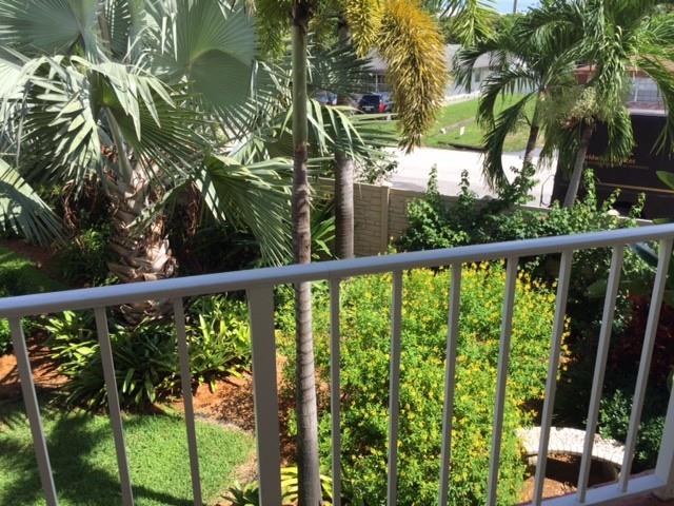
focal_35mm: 29
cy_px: 253
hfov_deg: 61.7
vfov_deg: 48.2
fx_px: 565
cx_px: 337
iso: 32
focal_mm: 4.15
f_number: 2.2
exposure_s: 1/920
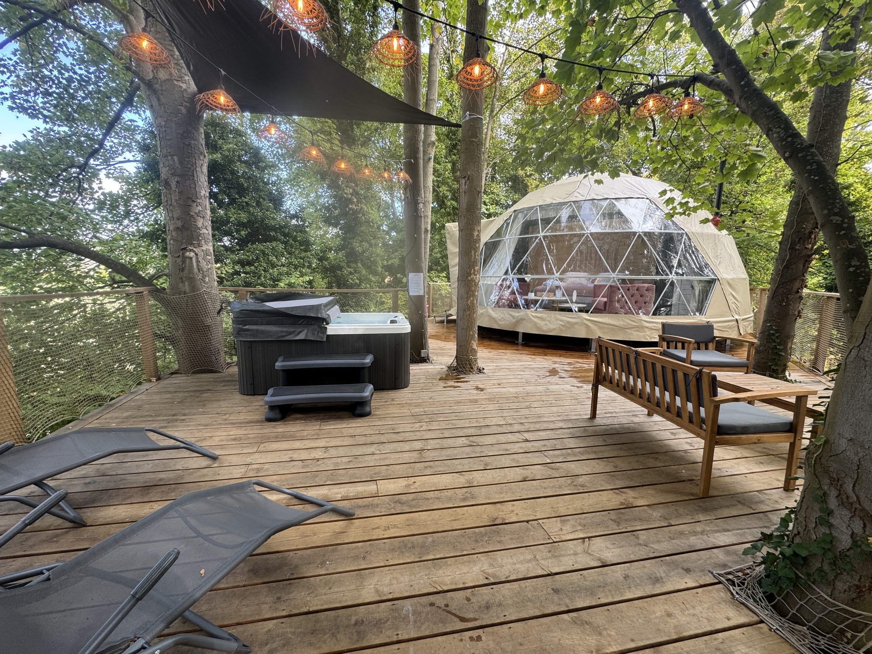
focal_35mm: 14
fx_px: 353
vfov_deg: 85.7
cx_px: 436
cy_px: 327
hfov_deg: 102.1
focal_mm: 2.22
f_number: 2.2
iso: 64
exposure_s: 1/99
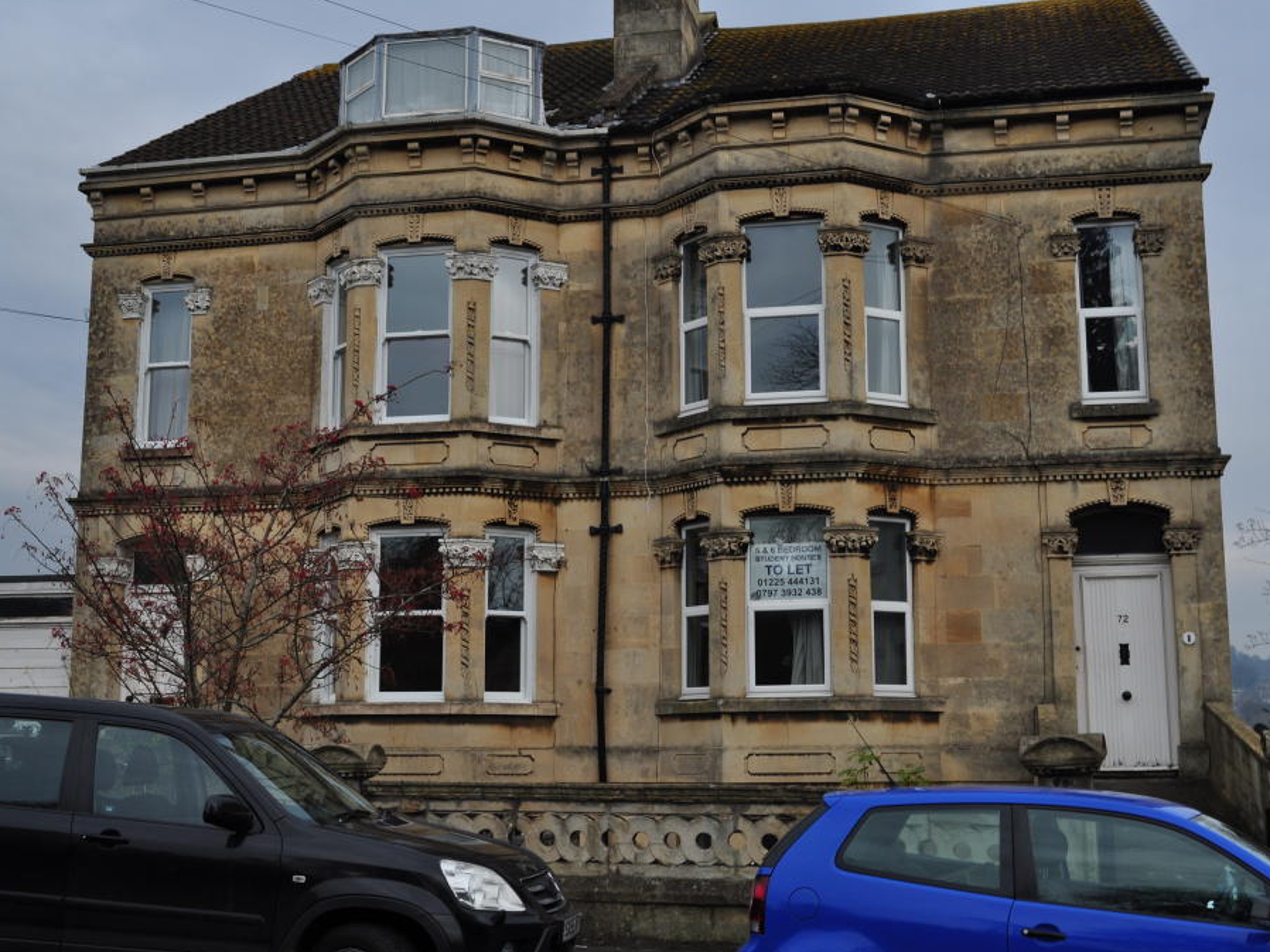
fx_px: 1687
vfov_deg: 31.5
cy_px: 477
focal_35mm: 46
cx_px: 666
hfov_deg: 41.2
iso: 200
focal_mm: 28
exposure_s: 1/160
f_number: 9
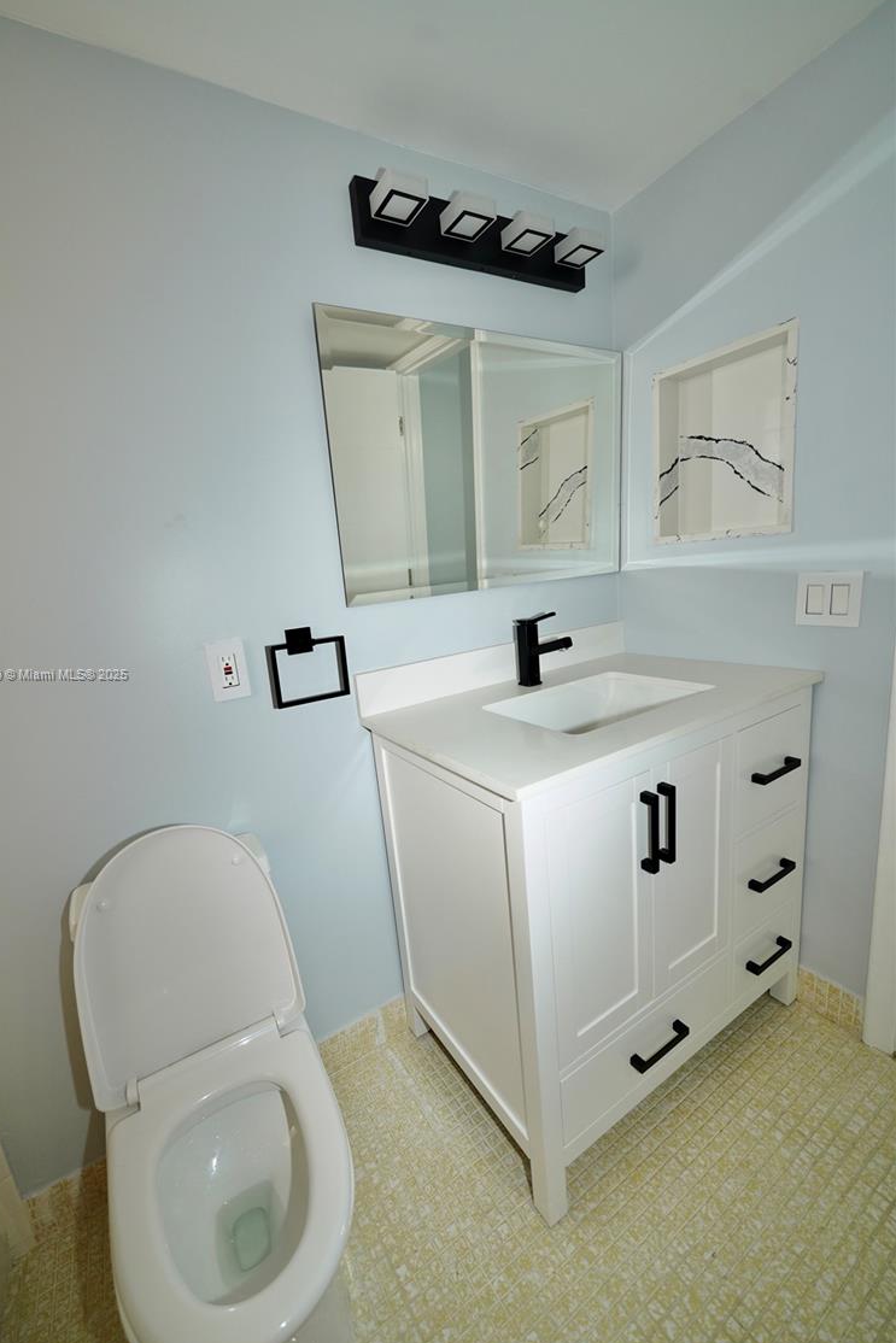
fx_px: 522
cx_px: 415
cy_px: 675
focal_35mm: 14
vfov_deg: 104.2
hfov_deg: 81.1
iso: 800
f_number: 4
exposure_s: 1/160
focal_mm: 13
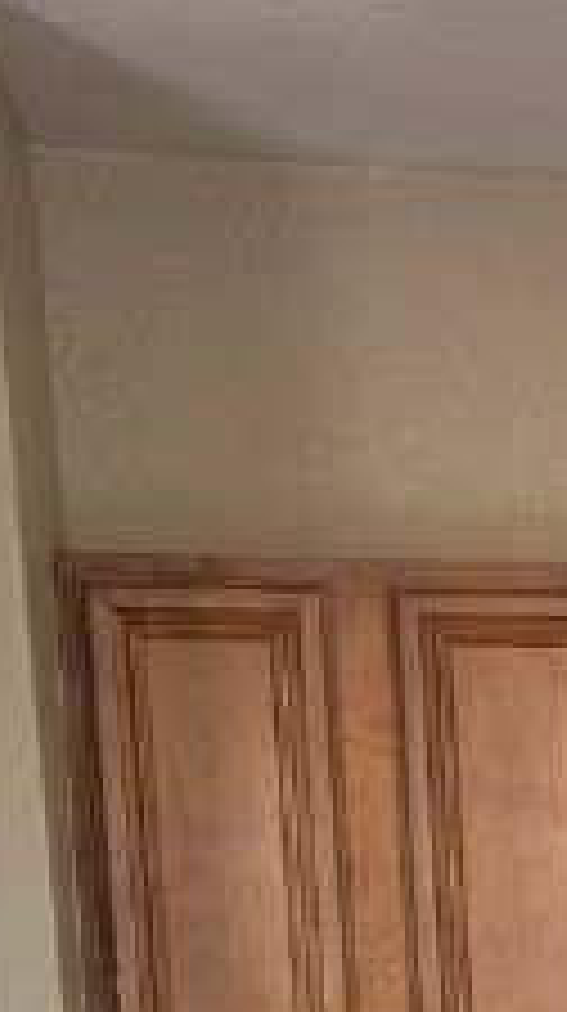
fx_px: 3460
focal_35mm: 129
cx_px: 1413
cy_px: 1570
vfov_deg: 15.3
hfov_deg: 8.5
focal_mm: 5.96
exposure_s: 1/121
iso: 100
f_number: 1.6
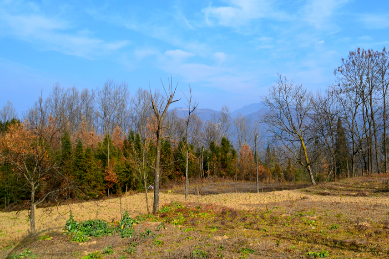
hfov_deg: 49.9
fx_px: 410
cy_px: 79
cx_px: 256
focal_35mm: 38
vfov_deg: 34.5
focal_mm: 18
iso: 320
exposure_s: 1/500
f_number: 11
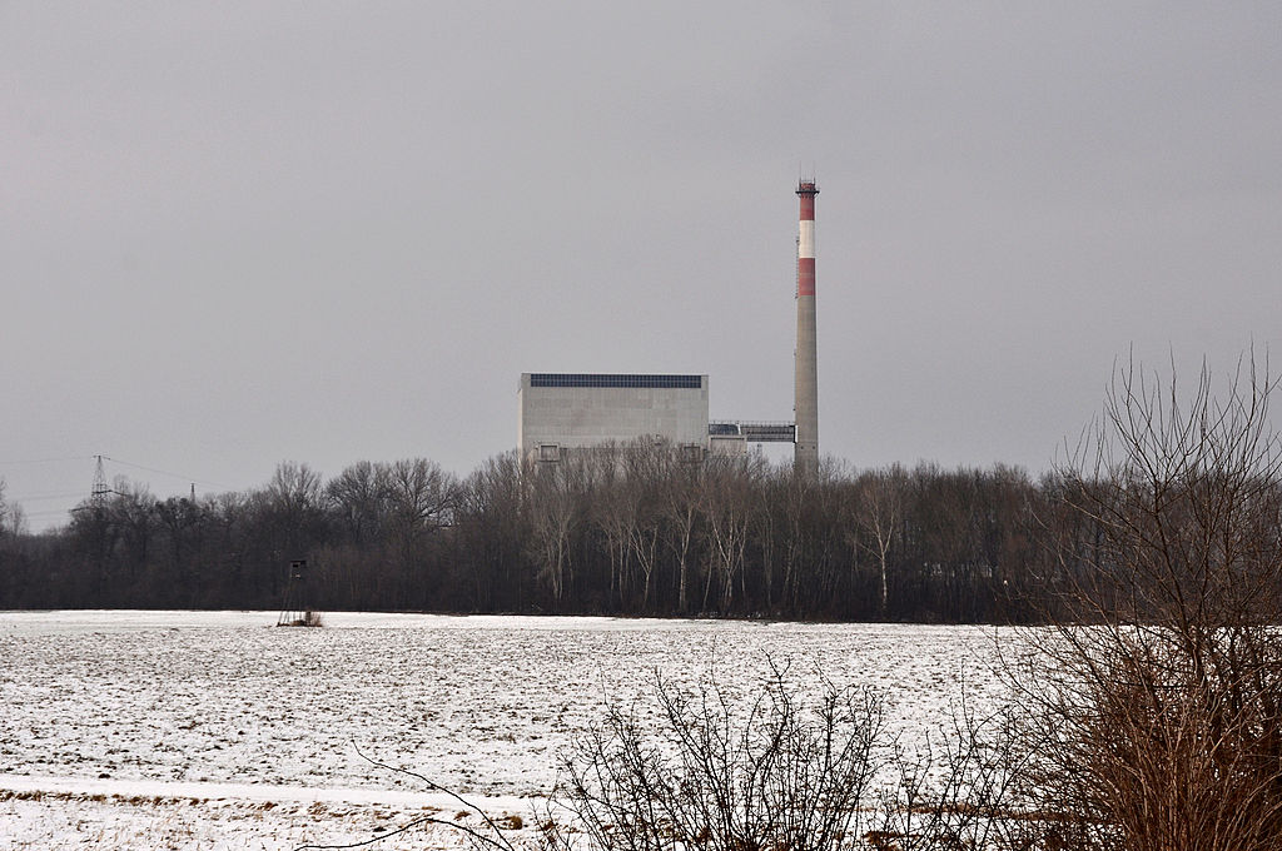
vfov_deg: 15.1
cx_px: 641
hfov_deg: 22.6
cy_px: 426
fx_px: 3201
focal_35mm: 90
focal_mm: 60
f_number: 8
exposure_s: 1/1000
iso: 400
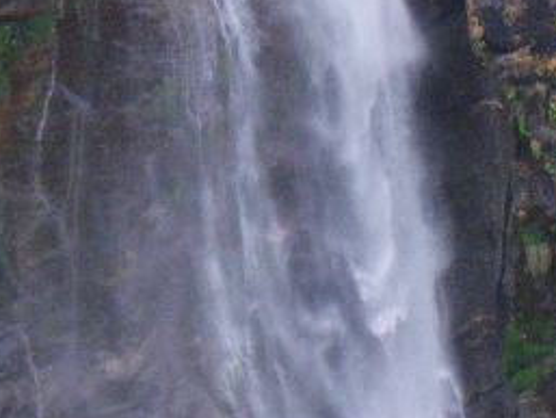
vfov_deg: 4.8
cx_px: 334
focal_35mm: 312
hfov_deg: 6.3
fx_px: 5014
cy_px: -9
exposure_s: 1/125
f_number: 5
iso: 320
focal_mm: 16.7
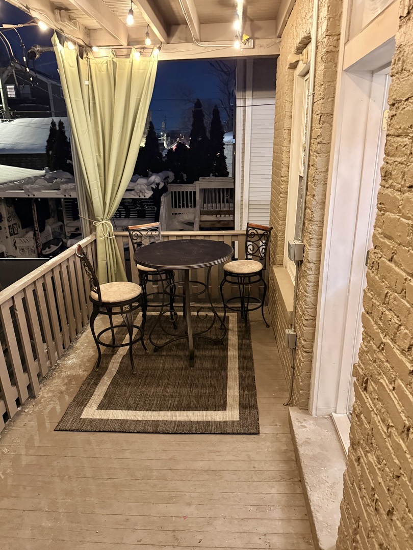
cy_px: 275
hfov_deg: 56.8
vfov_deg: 71.6
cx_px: 206
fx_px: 382
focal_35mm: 24
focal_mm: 6.76
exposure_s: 1/24
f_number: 1.78
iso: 1600
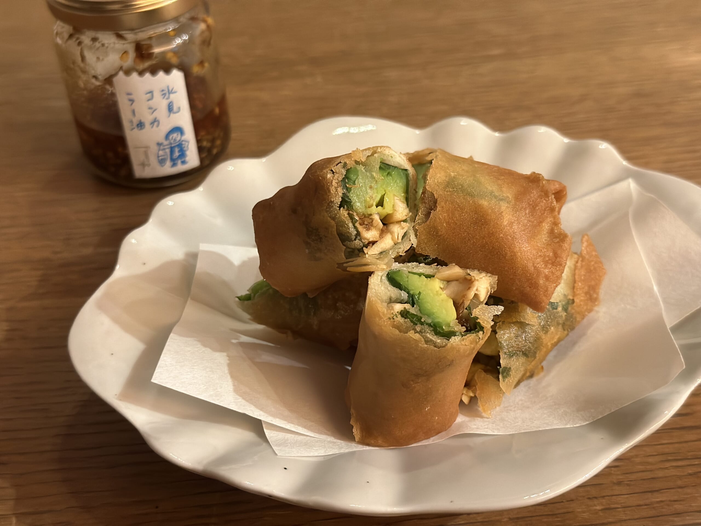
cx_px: 350
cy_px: 263
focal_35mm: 48
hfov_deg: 39.7
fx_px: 972
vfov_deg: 30.3
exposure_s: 1/40
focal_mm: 6.86
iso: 640
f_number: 1.78
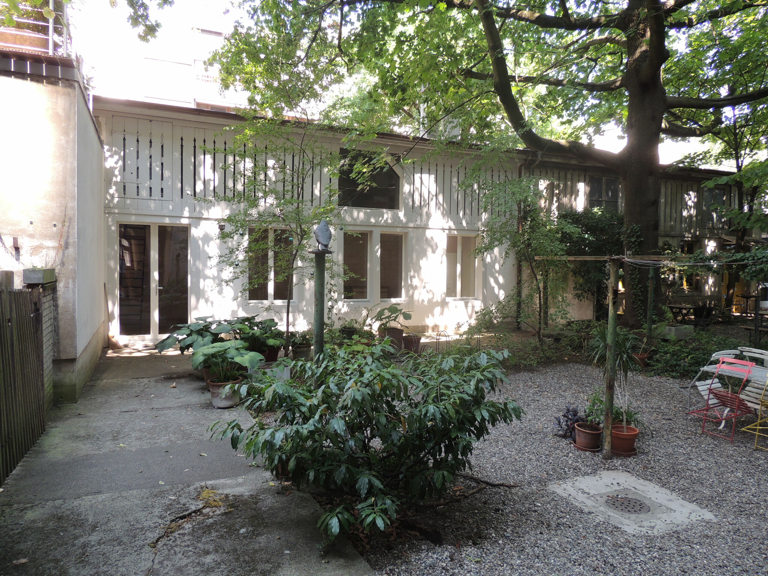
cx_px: 384
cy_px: 288
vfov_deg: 56.8
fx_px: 532
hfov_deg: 71.6
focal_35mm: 24
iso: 100
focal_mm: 4.3
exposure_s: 1/60
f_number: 3
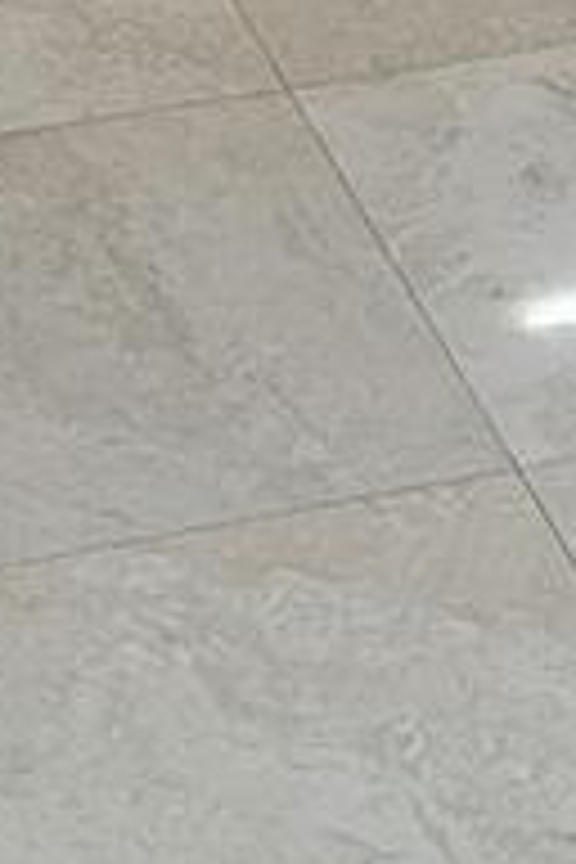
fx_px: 4056
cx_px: 86
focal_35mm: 169
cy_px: -1206
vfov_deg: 10.5
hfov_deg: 8.1
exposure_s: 1/120
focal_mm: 5.4
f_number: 1.8
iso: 250
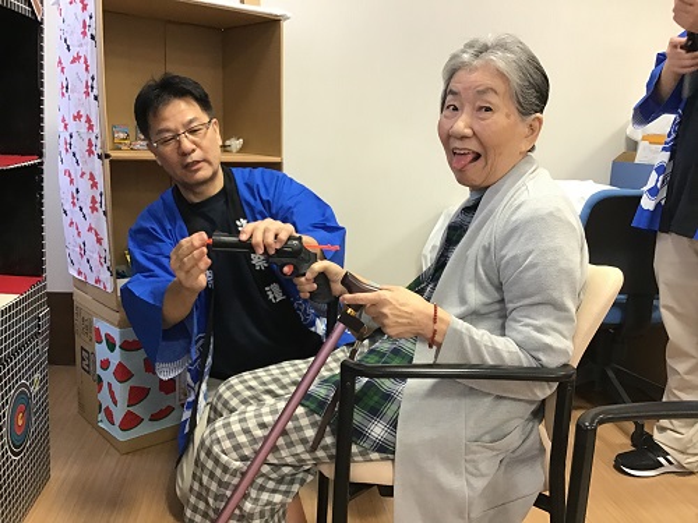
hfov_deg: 58.4
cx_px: 349
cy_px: 262
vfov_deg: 45.4
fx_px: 625
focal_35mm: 31
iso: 100
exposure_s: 1/30
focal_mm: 3.3
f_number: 2.4
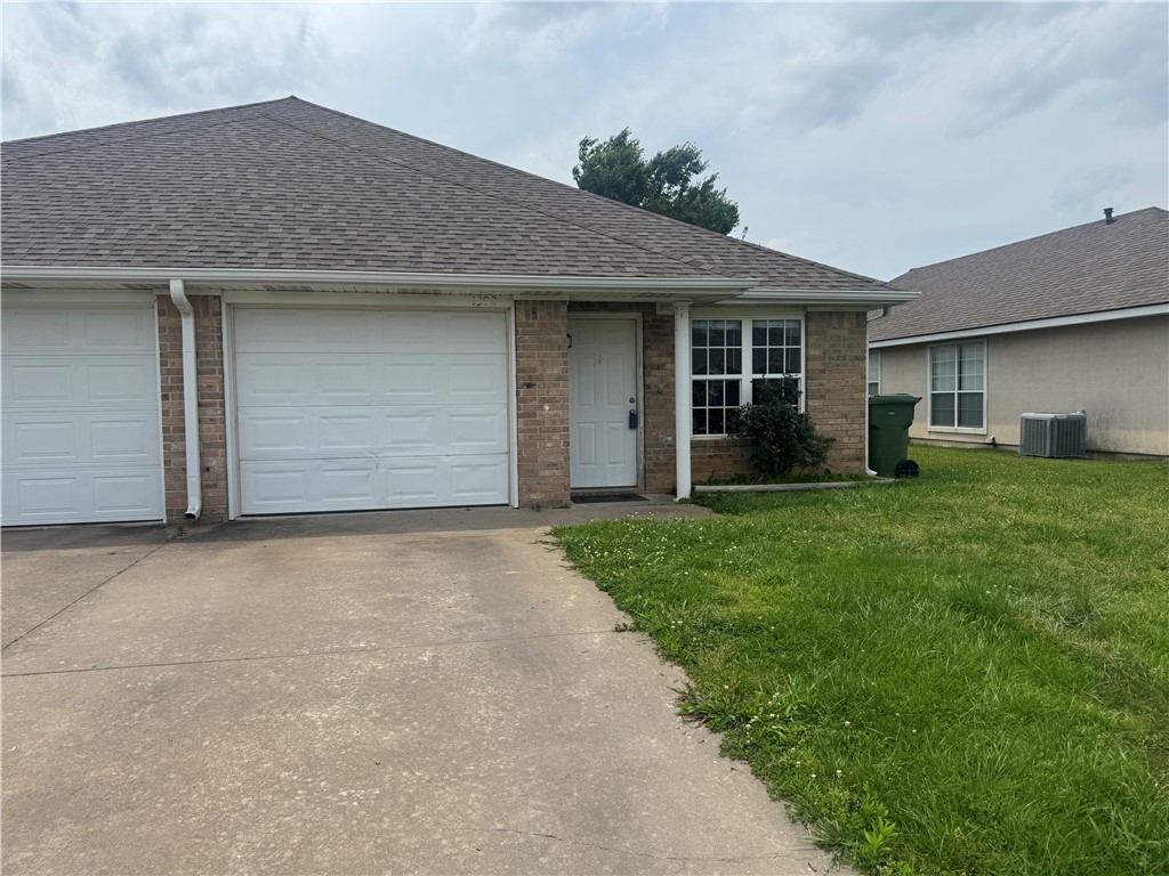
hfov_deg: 71.6
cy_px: 438
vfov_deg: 56.8
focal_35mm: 24
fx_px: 810
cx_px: 584
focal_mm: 6.76
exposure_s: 1/7092
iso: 80
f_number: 1.78
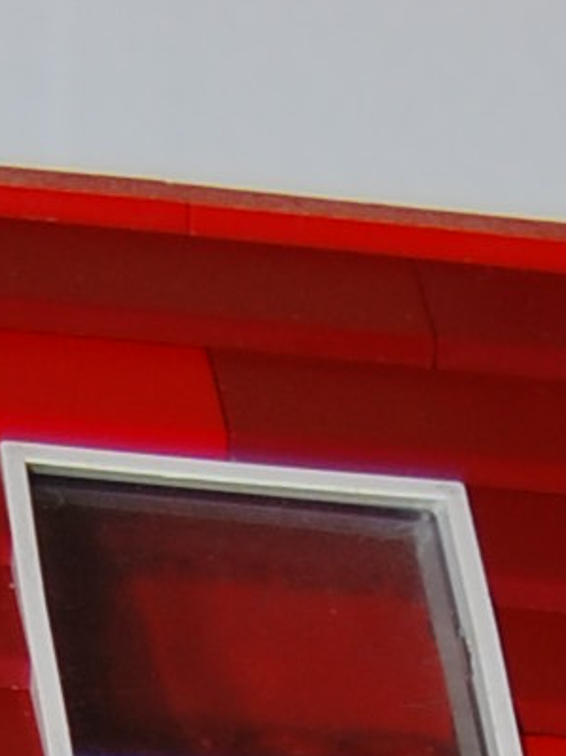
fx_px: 7111
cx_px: 464
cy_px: 2840
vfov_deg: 5.4
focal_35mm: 326
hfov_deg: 4.6
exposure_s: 1/125
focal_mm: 30
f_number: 5.6
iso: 200
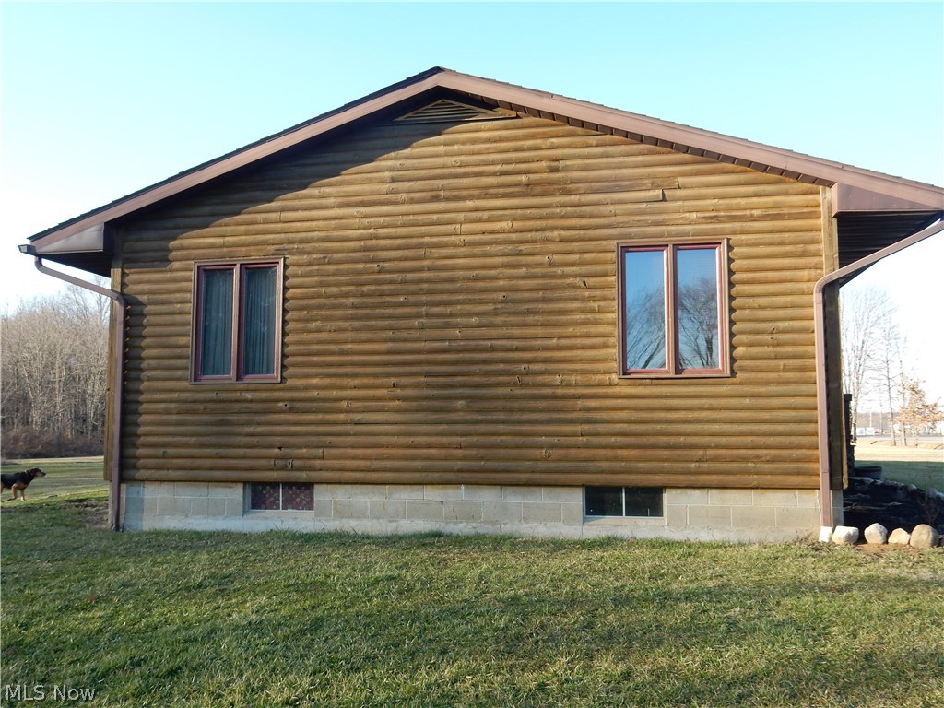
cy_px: 354
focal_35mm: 30
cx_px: 472
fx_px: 818
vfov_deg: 46.8
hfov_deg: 60.0
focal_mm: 5.4
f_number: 4
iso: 125
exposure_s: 1/200
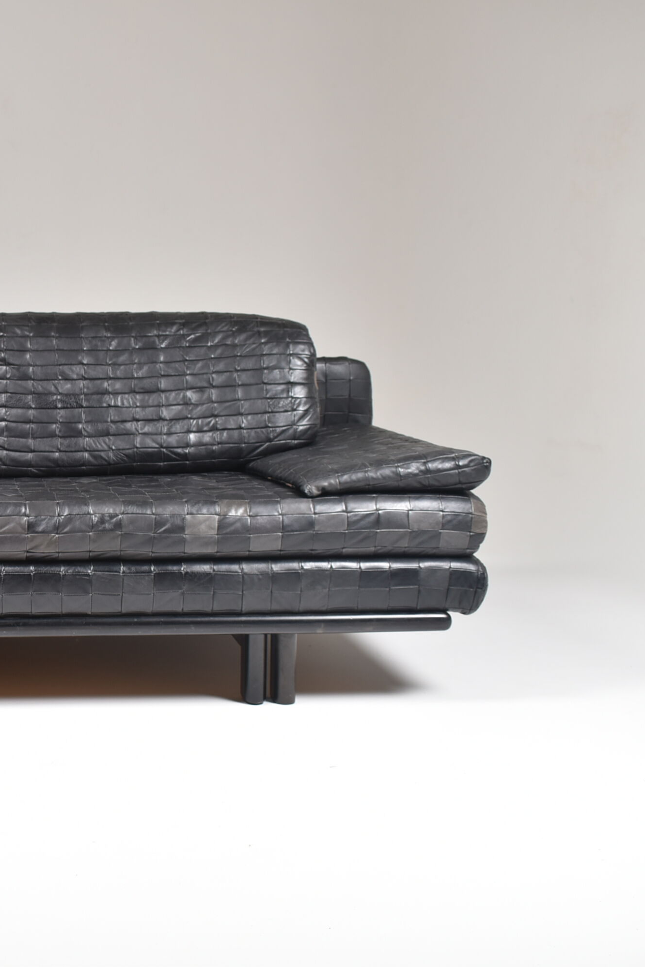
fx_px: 1451
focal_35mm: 54
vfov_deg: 36.9
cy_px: 484
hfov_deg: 23.8
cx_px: -23
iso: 100
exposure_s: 1/160
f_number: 7.1
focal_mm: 24
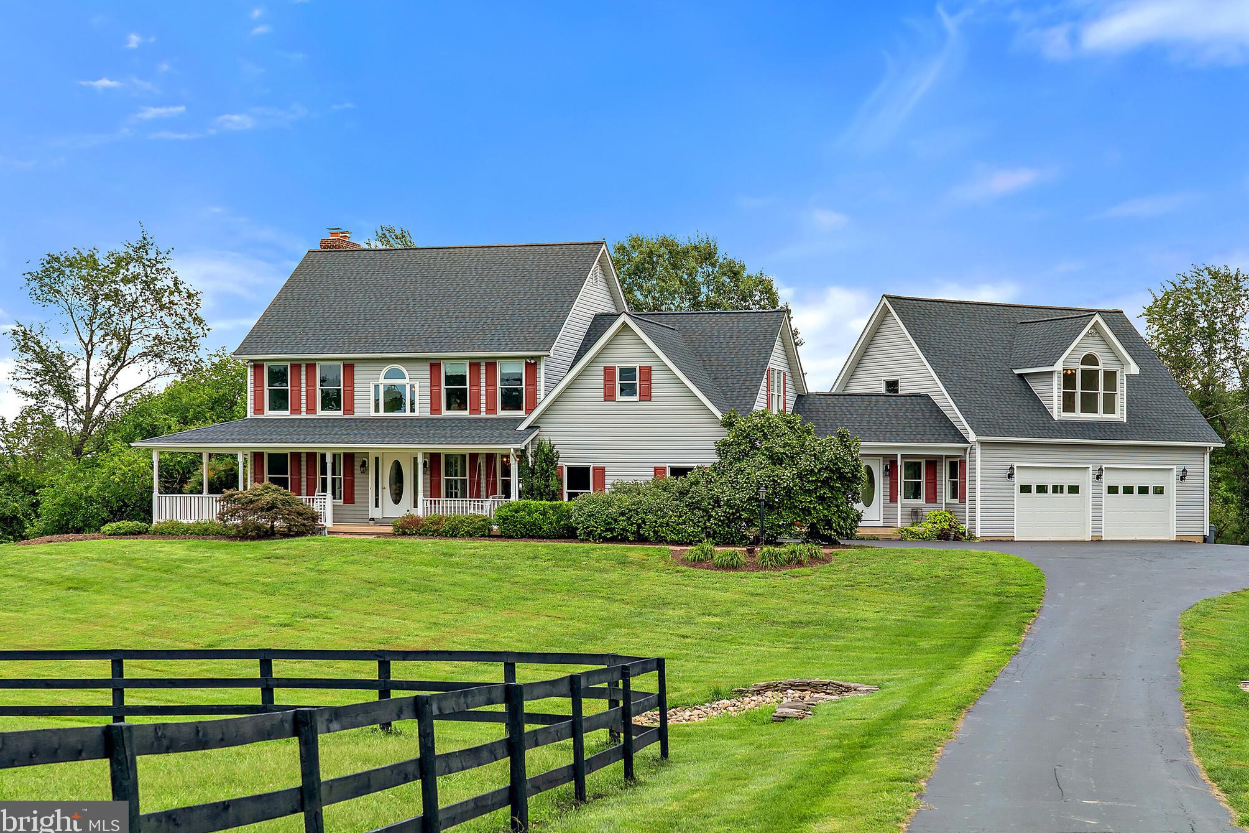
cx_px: 627
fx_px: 1769
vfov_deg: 26.5
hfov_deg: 38.9
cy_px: 421
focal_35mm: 51
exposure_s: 1/320
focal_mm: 50
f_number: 8
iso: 320
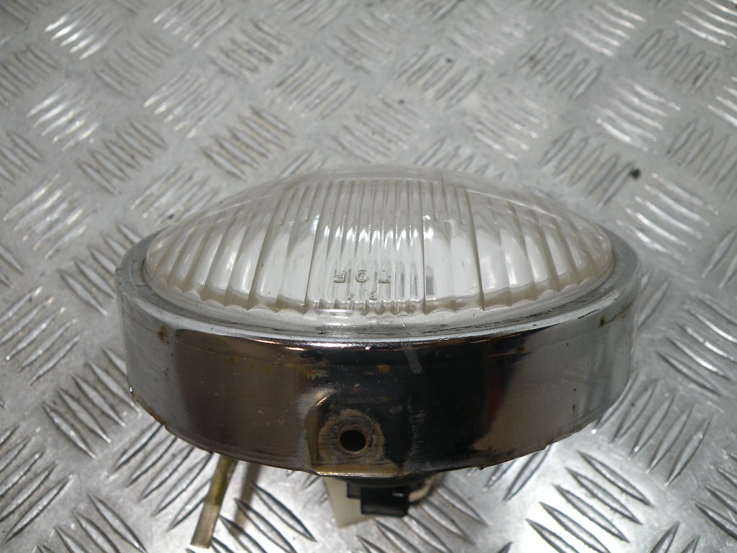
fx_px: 575
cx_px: 368
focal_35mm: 27
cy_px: 276
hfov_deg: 65.3
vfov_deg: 51.4
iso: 64
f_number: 3.2
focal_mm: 4.7
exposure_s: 1/75.7
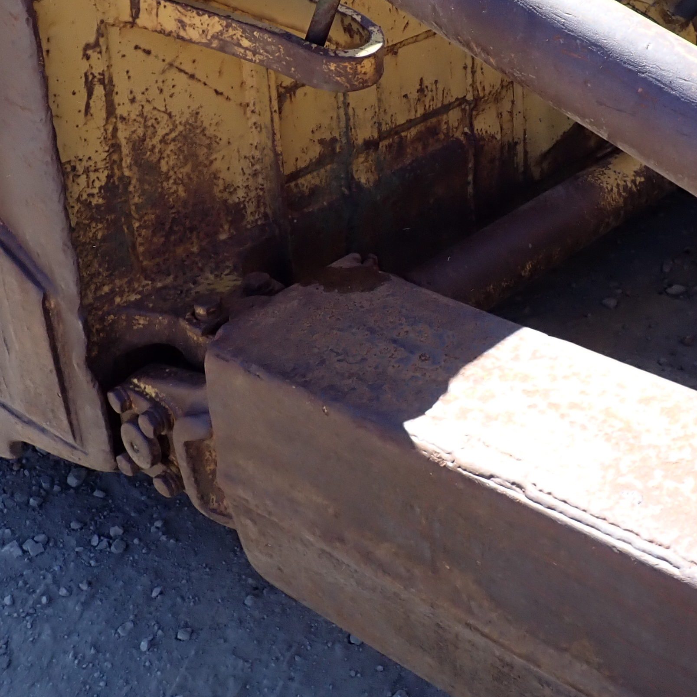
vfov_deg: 30.3
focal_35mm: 55
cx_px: 430
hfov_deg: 31.0
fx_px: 1253
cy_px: 129
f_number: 2.8
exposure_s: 1/400
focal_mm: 4.5
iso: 100
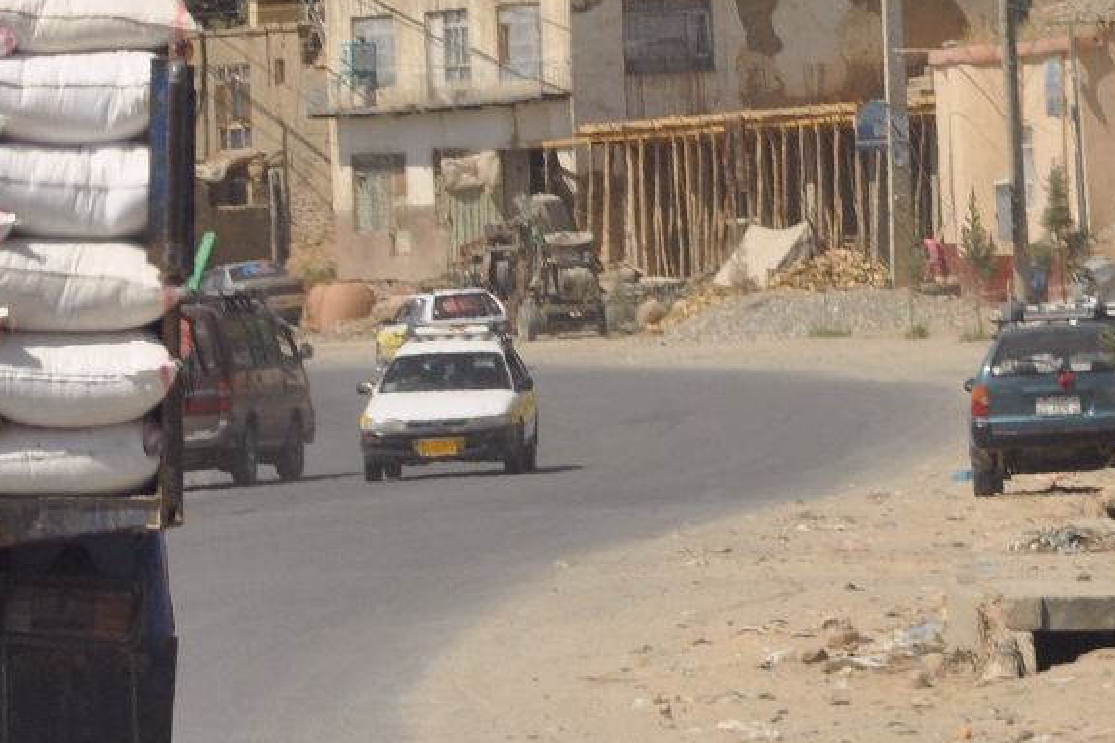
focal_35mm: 466
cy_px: -98
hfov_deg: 4.4
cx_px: 1419
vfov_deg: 2.9
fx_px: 14432
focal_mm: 90
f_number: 10
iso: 200
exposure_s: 1/400
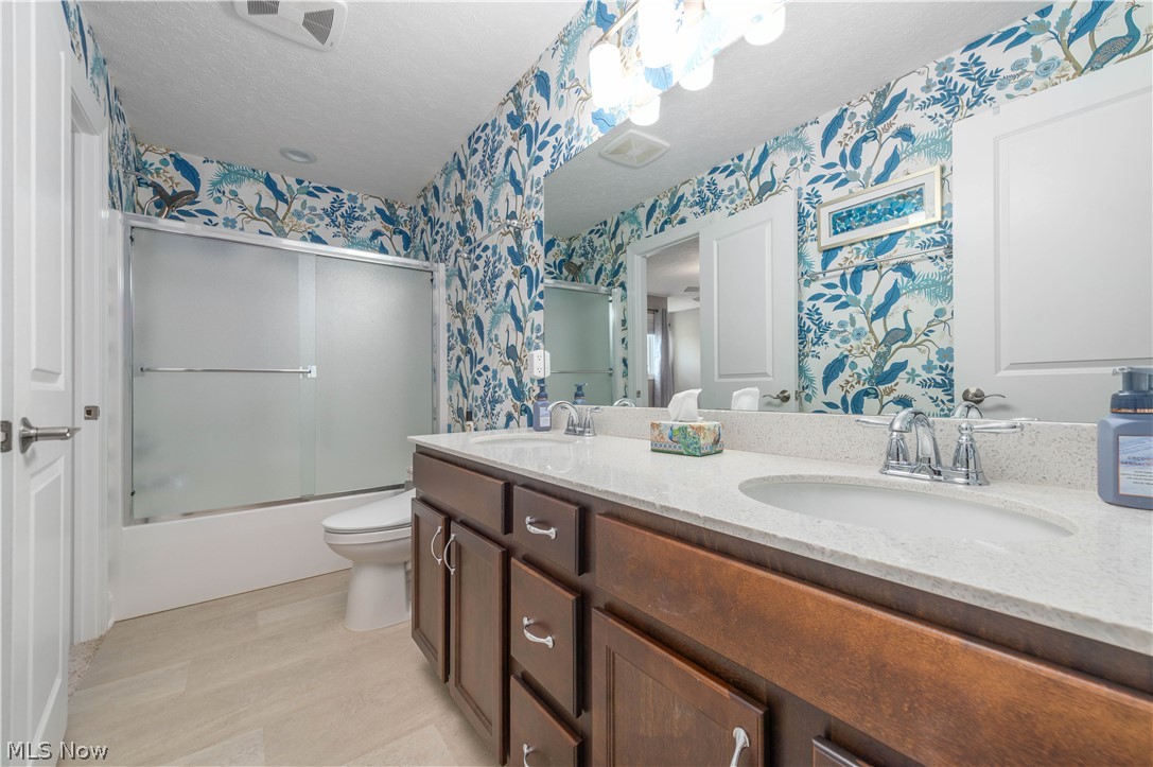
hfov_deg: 104.3
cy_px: 384
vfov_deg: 81.1
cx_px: 576
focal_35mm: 14
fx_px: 448
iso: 200
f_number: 9
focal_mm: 14
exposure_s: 1/60
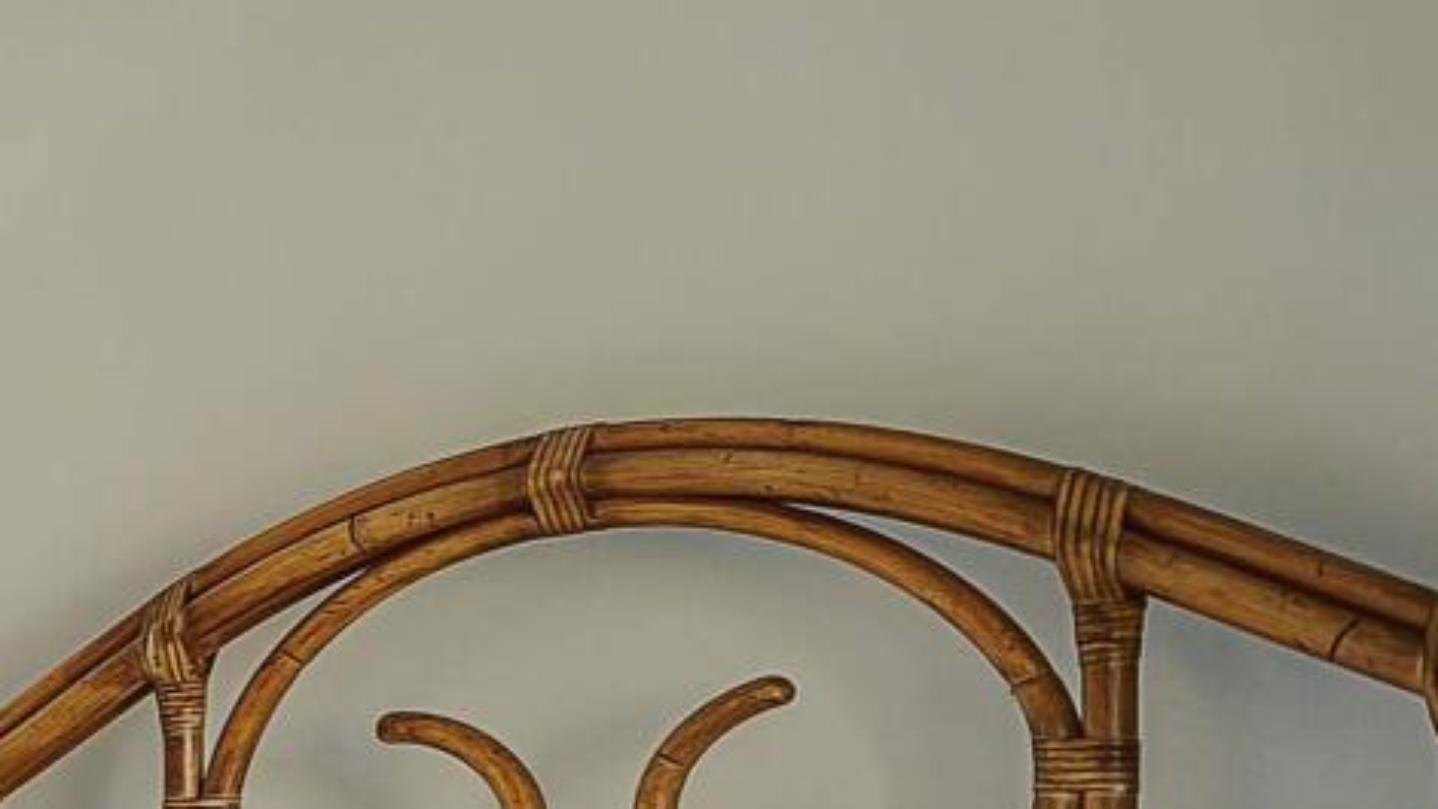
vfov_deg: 14.5
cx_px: -2113
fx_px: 3051
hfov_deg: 14.6
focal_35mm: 80
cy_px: 1021
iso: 100
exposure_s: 1/6
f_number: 5.6
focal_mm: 12
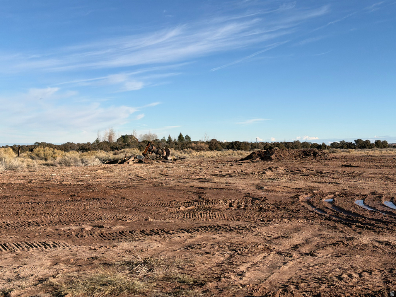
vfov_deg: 30.3
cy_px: 148
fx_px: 549
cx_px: 198
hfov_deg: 39.7
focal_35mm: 48
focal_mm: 6.76
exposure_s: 1/6536
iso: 64
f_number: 1.78
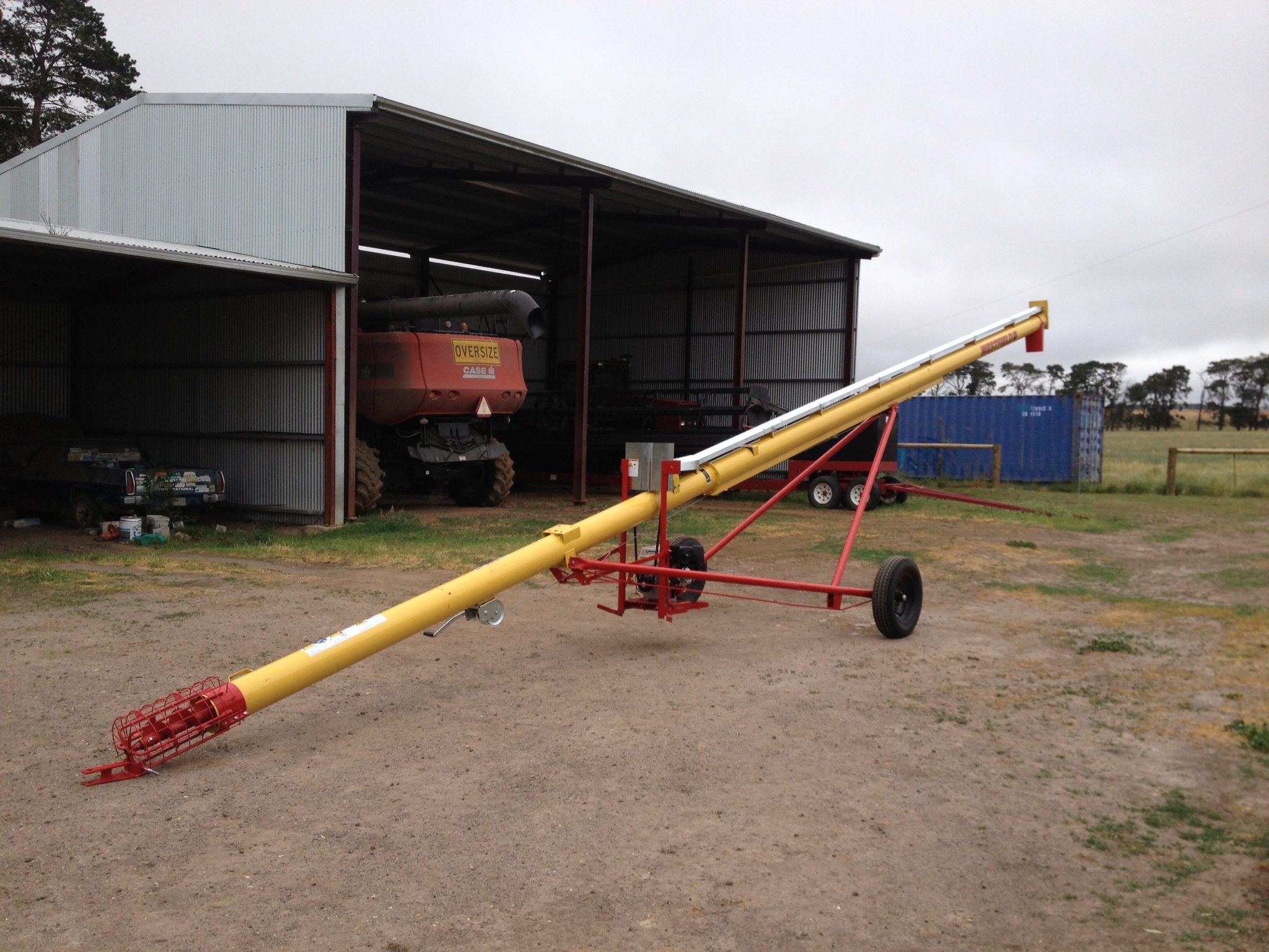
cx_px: 634
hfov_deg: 52.6
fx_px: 1283
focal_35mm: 35
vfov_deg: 40.7
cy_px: 476
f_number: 2.4
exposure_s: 1/1200
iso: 50
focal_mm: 4.28
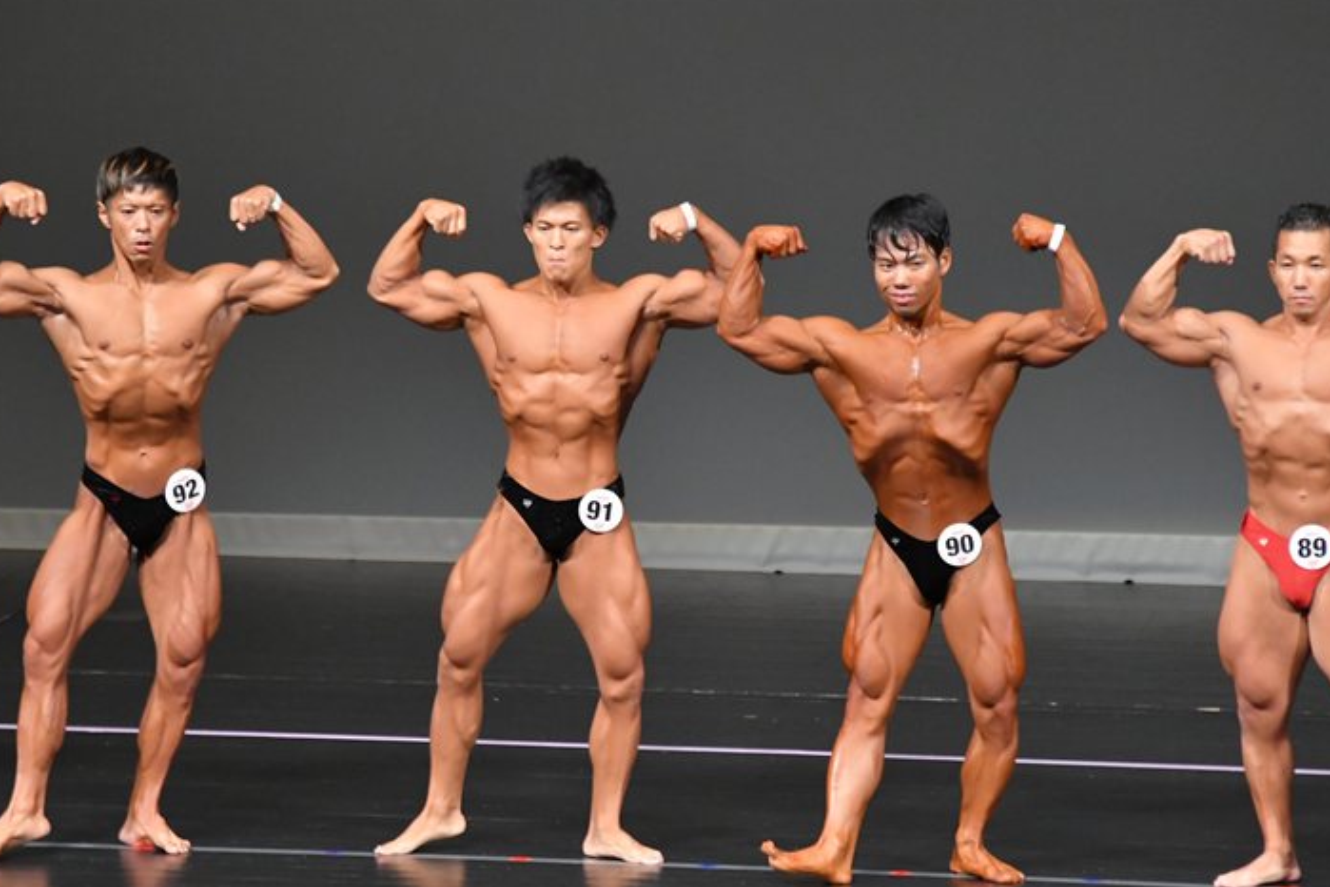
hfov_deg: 5.9
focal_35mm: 349
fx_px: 12893
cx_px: 648
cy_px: 478
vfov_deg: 3.9
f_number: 5.6
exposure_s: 1/400
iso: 5000
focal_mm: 210
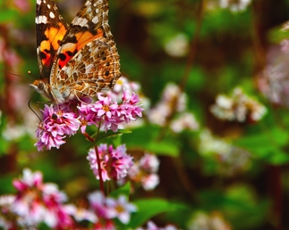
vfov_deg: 6.3
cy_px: 29
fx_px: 2086
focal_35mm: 244
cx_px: 115
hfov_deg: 7.9
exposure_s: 1/400
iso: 200
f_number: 10
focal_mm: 120
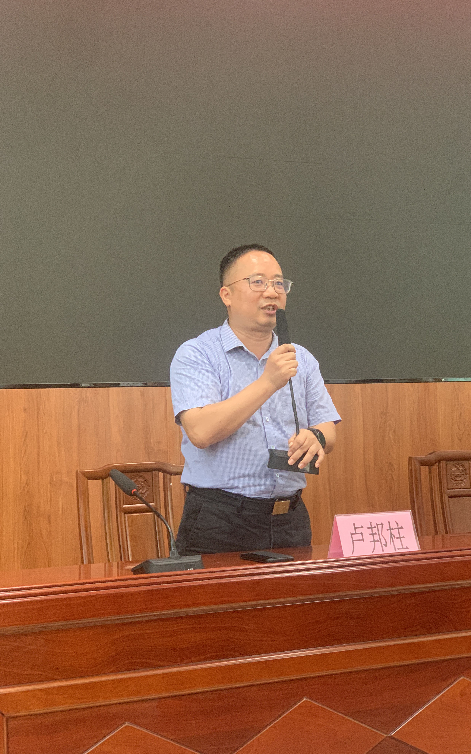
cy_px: 382
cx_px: 272
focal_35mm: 56
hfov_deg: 23.1
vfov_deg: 36.3
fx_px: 1150
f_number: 2.4
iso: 320
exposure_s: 1/56
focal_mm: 6
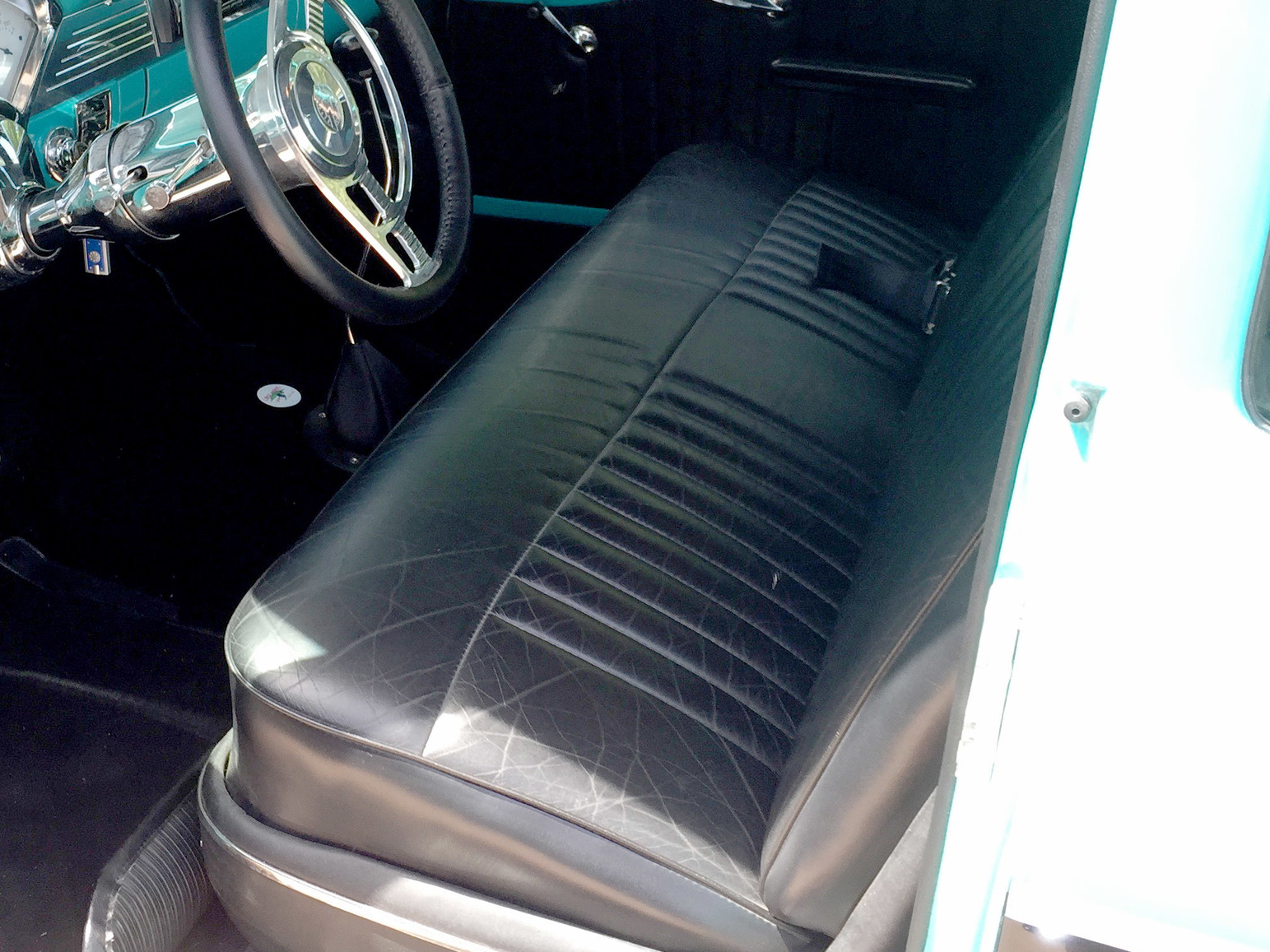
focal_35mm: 47
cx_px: 454
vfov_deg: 30.8
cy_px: 415
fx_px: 1724
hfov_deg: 40.1
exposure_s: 1/148
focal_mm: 4.15
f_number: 2.2
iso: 32
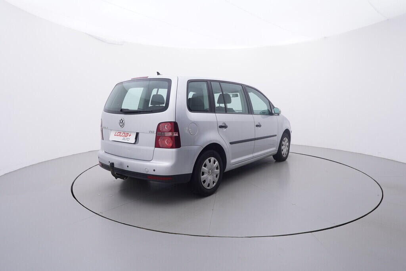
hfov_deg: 77.3
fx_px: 254
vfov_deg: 56.2
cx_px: 203
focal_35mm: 22
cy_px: 136
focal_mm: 15
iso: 200
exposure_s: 1/80
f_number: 5
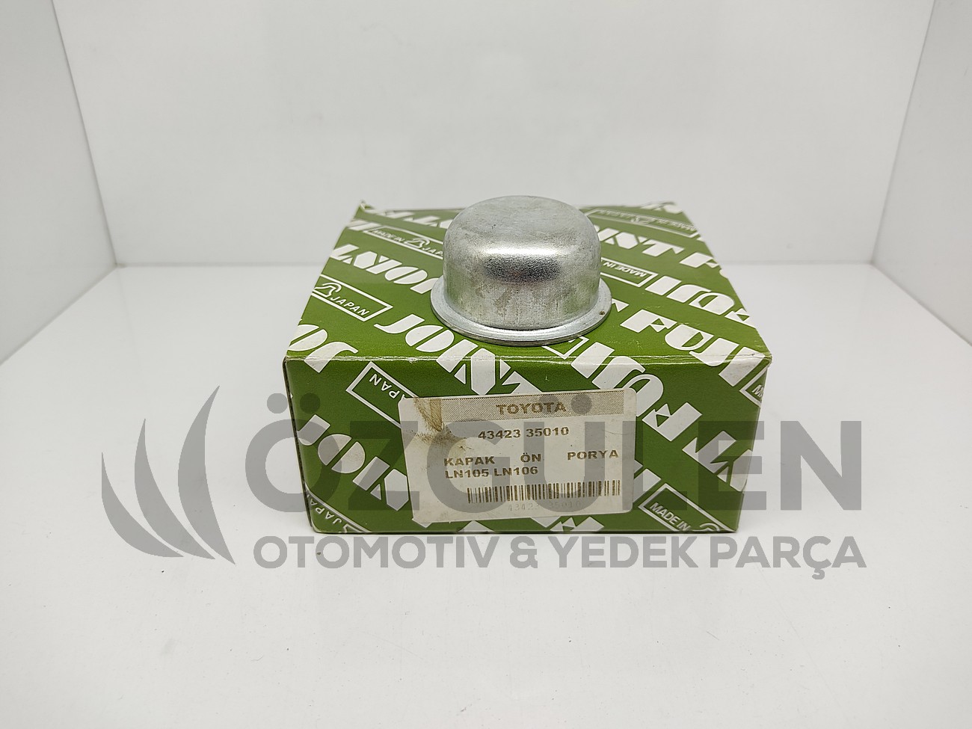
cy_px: 364
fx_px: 730
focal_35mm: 26
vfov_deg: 53.1
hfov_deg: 67.3
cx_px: 486
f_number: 1.79
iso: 187
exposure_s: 1/120
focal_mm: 4.74
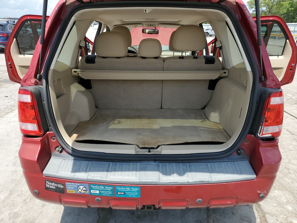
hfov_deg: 67.3
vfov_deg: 53.1
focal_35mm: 26
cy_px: 112
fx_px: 223
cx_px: 148
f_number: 1.5
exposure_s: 1/1667
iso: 50
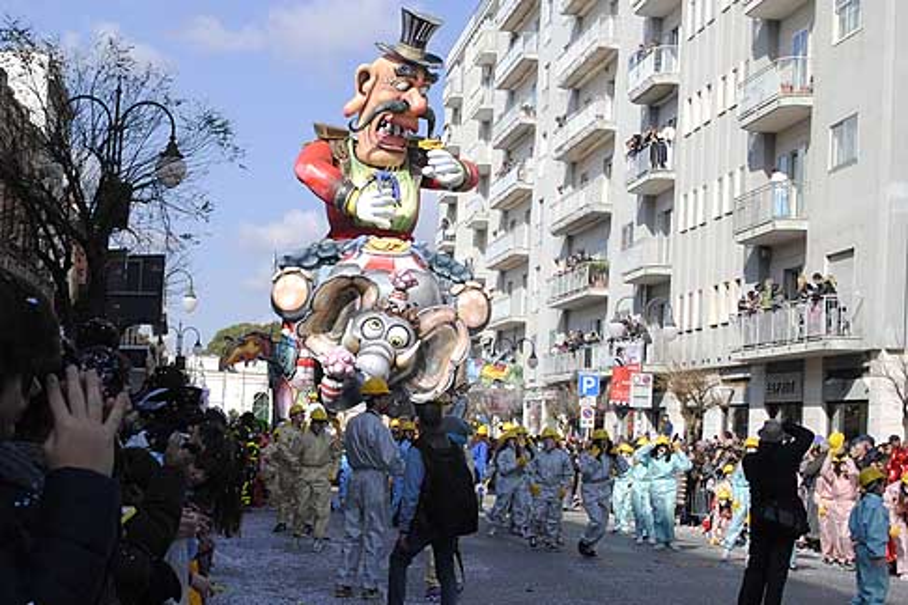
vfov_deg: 26.5
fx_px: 1286
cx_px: 454
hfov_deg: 38.9
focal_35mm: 51
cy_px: 302
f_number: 7.1
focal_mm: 34
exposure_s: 1/200
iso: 100
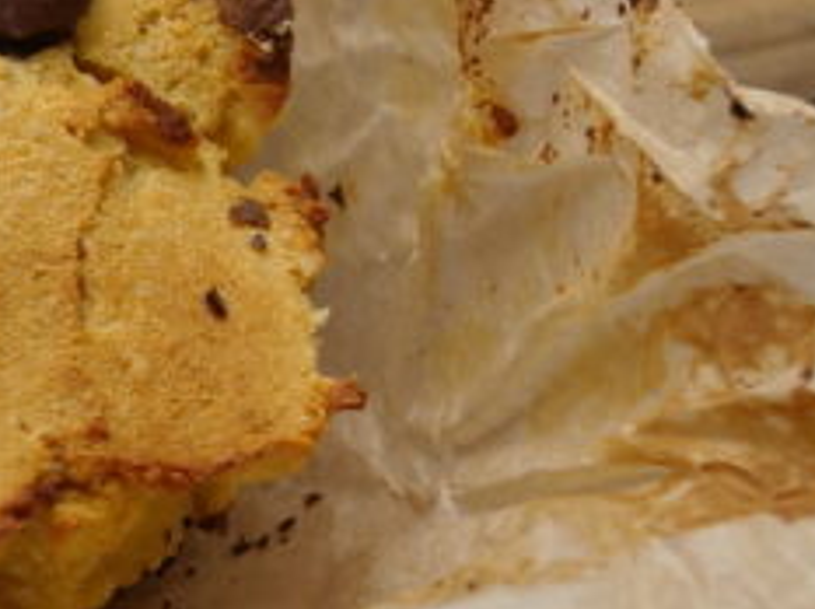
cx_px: -846
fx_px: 6065
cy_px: 116
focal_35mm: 258
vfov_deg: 5.7
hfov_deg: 7.4
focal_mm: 25
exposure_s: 1/80
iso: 200
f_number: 3.2
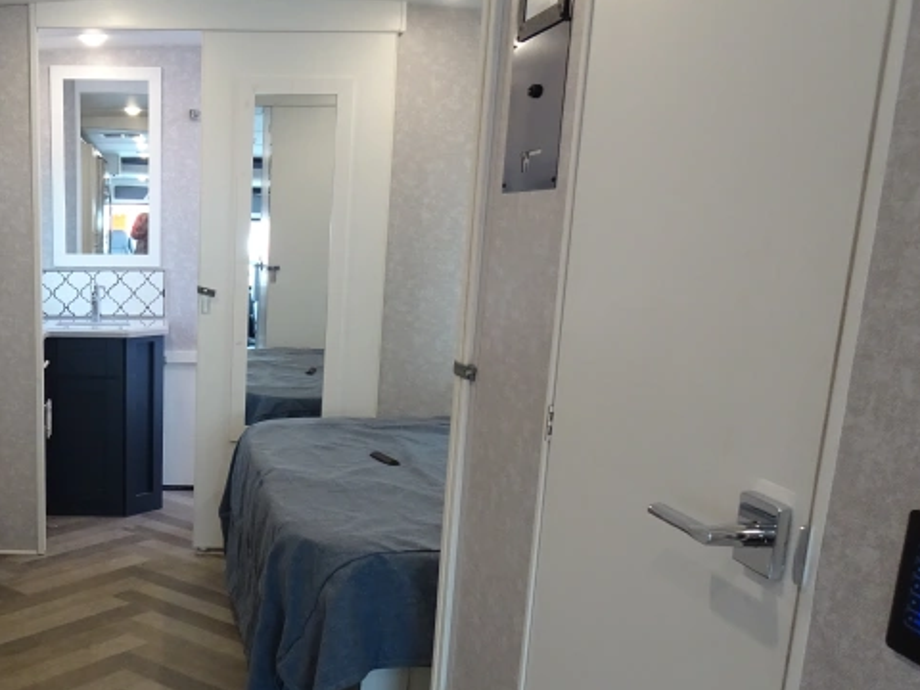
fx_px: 1063
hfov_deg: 44.2
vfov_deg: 35.3
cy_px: 502
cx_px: 167
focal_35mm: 40
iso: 200
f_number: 3.5
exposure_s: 1/30
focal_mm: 4.1
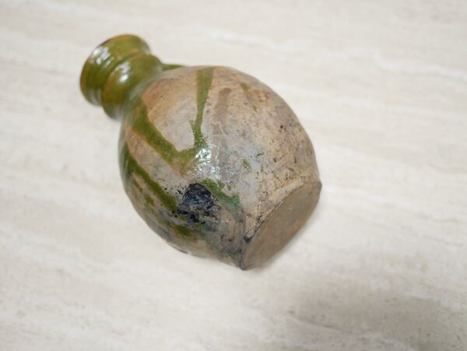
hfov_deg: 46.8
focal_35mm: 40
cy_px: 176
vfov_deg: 36.0
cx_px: 234
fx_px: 540
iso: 320
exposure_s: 1/60
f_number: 1.7
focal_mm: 20
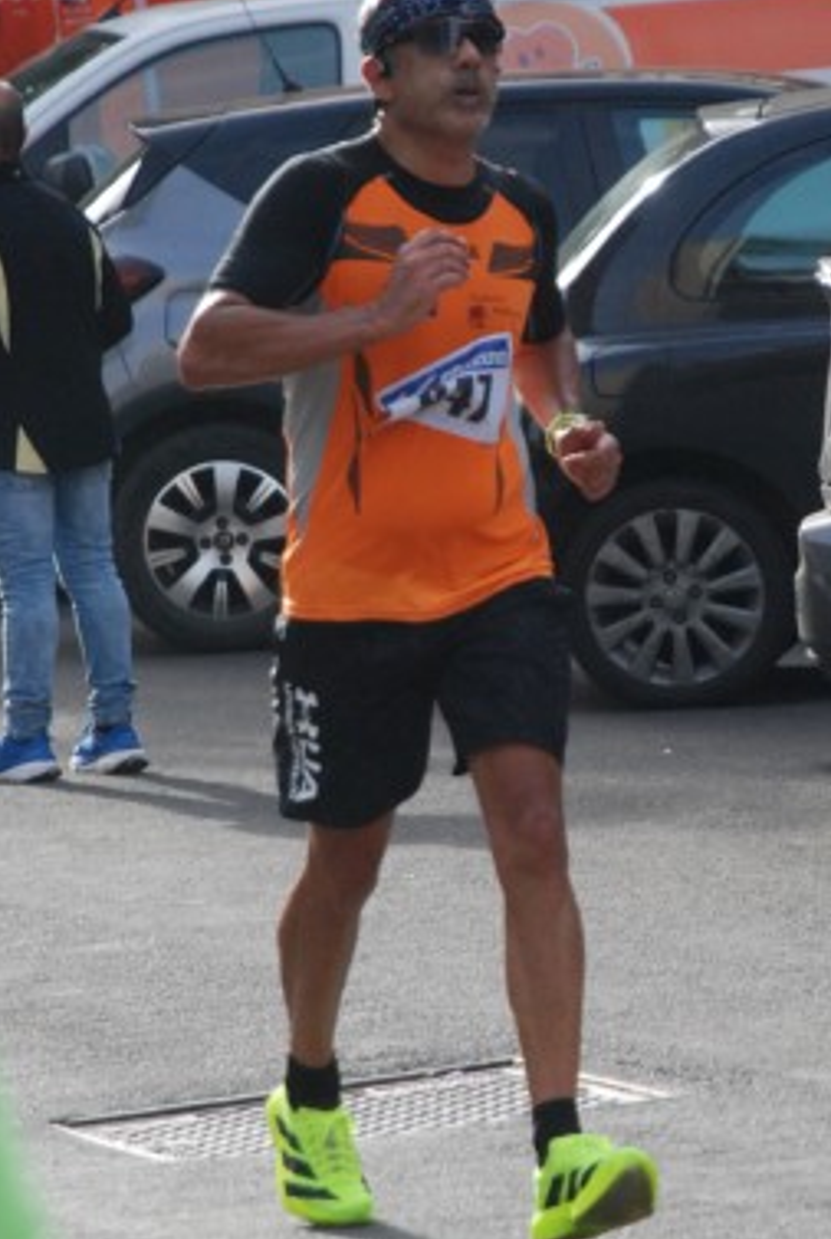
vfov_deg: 6.9
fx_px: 10298
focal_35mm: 299
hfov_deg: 4.6
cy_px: 634
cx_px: 603
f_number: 5.6
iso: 1000
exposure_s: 1/800
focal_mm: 125
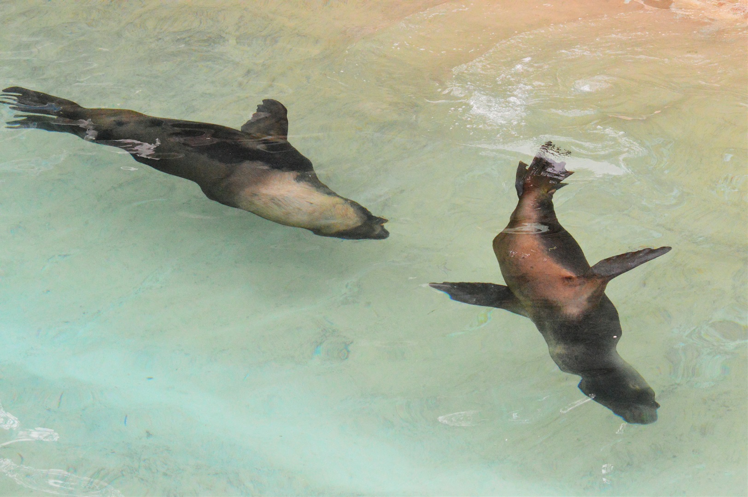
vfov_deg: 13.0
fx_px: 2180
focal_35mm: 105
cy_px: 248
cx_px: 374
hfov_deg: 19.5
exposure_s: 1/3200
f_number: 7.1
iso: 6400
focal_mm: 70
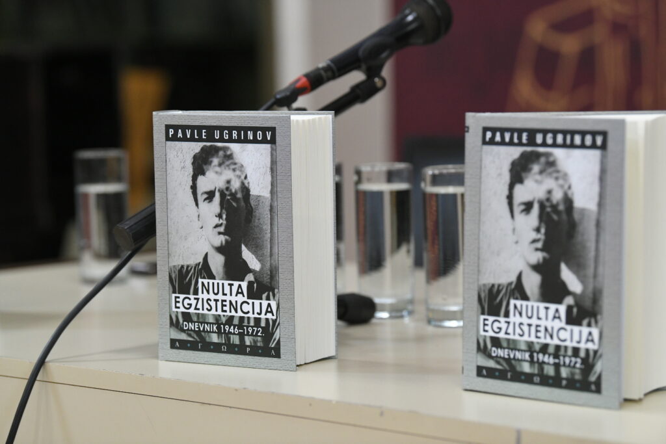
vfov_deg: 11.2
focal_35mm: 122
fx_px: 2257
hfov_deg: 16.8
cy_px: 222
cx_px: 333
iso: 3200
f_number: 4
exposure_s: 1/250
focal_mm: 122
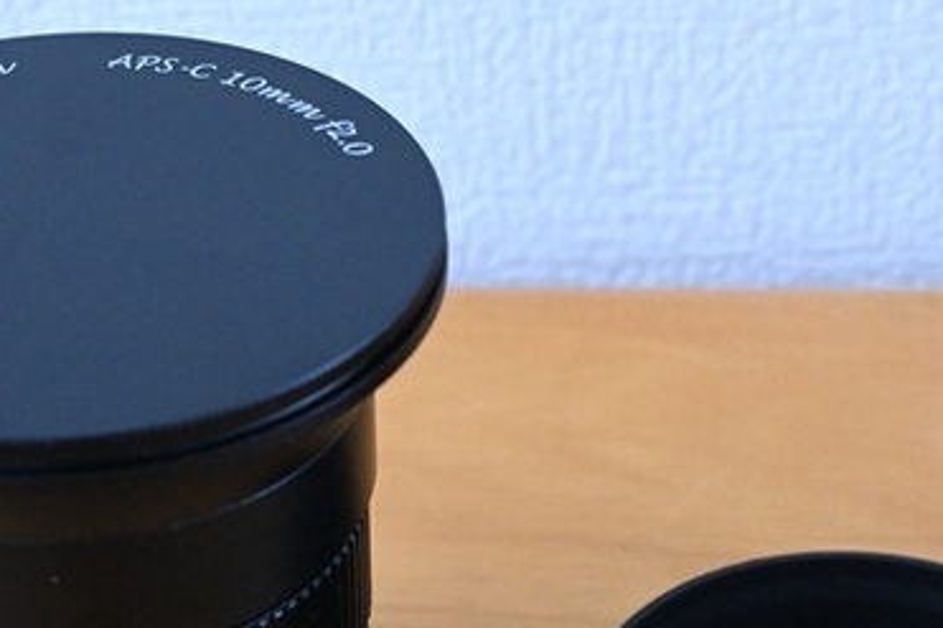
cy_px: 553
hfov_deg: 18.6
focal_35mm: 110
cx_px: 402
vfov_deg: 12.4
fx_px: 2880
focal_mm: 34
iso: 4000
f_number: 6.3
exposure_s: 1/160
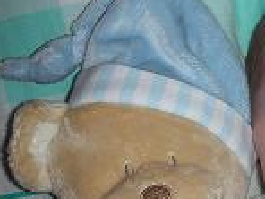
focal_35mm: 83
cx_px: 236
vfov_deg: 17.7
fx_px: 635
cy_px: 134
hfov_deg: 23.0
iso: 50
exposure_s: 1/60.1
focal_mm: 5.8
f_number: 3
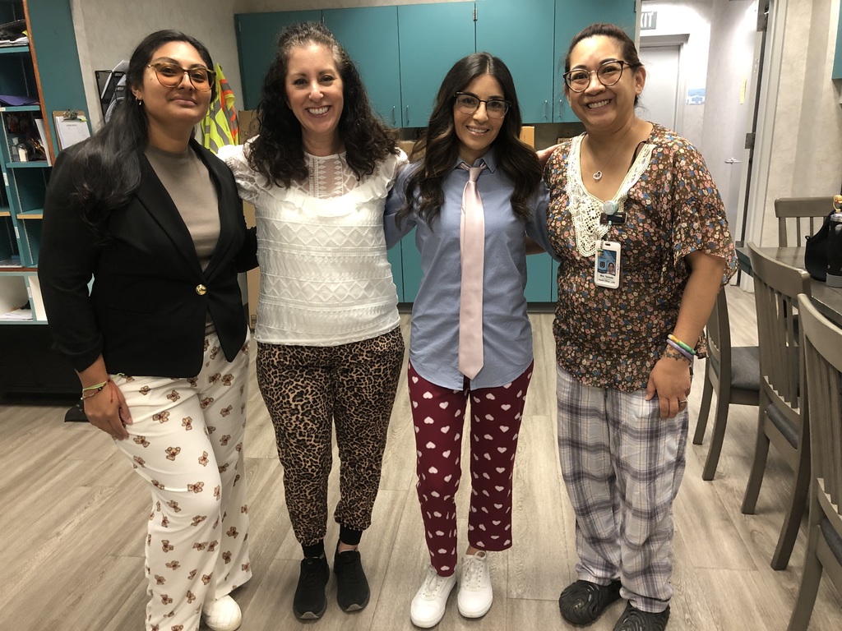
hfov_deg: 63.4
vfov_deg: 49.7
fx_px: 681
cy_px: 316
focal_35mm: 28
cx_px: 421
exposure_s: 1/15
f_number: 1.8
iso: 50
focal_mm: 3.99
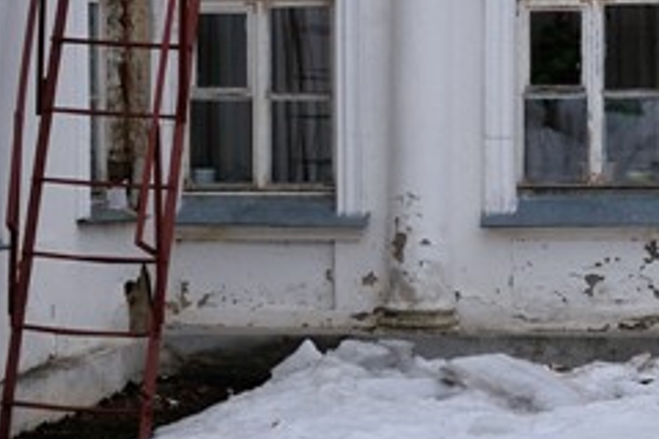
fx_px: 2471
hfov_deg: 14.8
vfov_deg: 10.2
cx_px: 758
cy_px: 202
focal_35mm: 135
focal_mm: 24
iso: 200
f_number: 5.6
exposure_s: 1/500
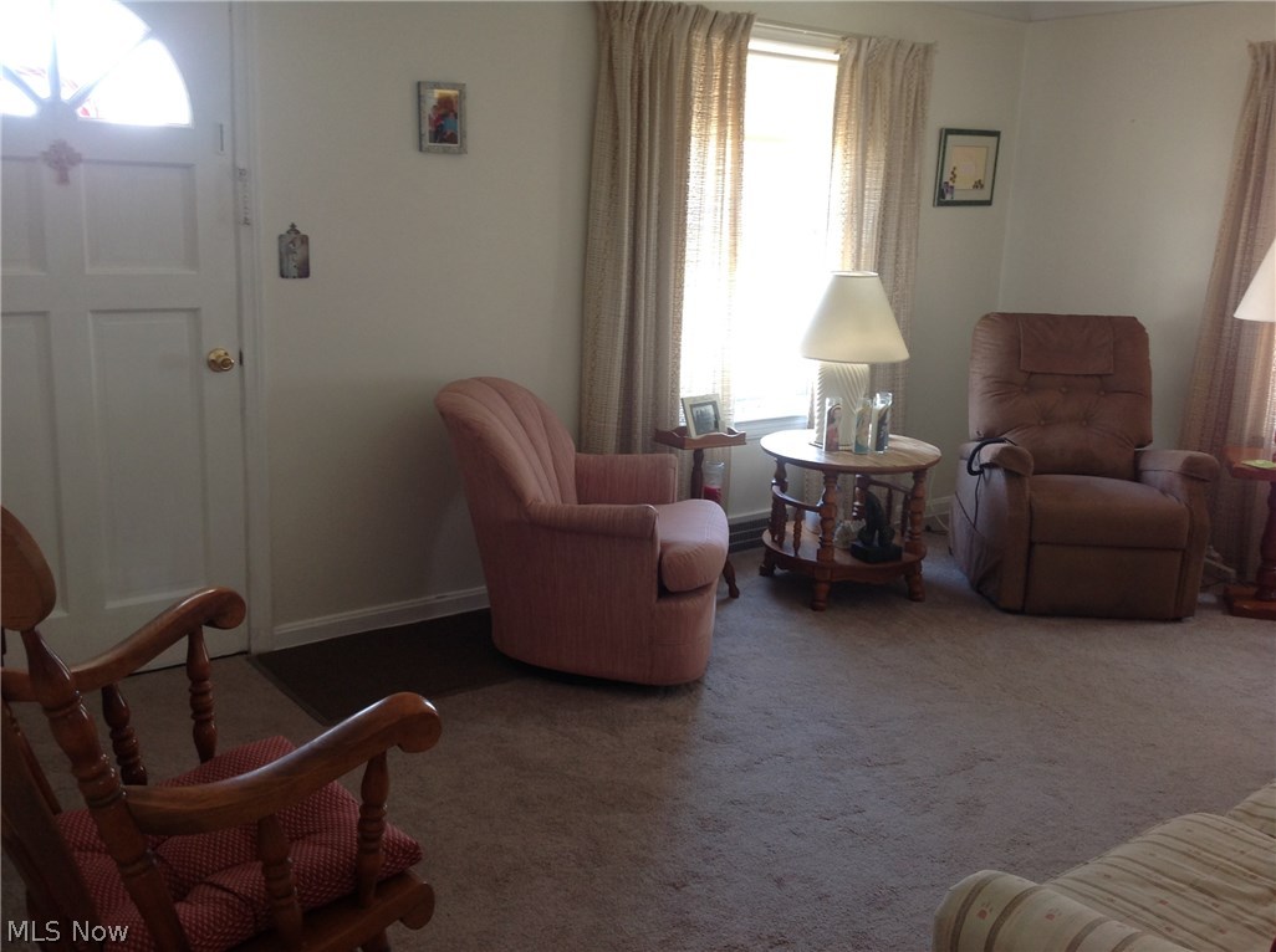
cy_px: 476
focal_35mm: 35
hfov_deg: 52.7
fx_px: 1288
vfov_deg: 40.6
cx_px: 638
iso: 64
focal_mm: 4.28
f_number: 2.4
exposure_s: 1/15
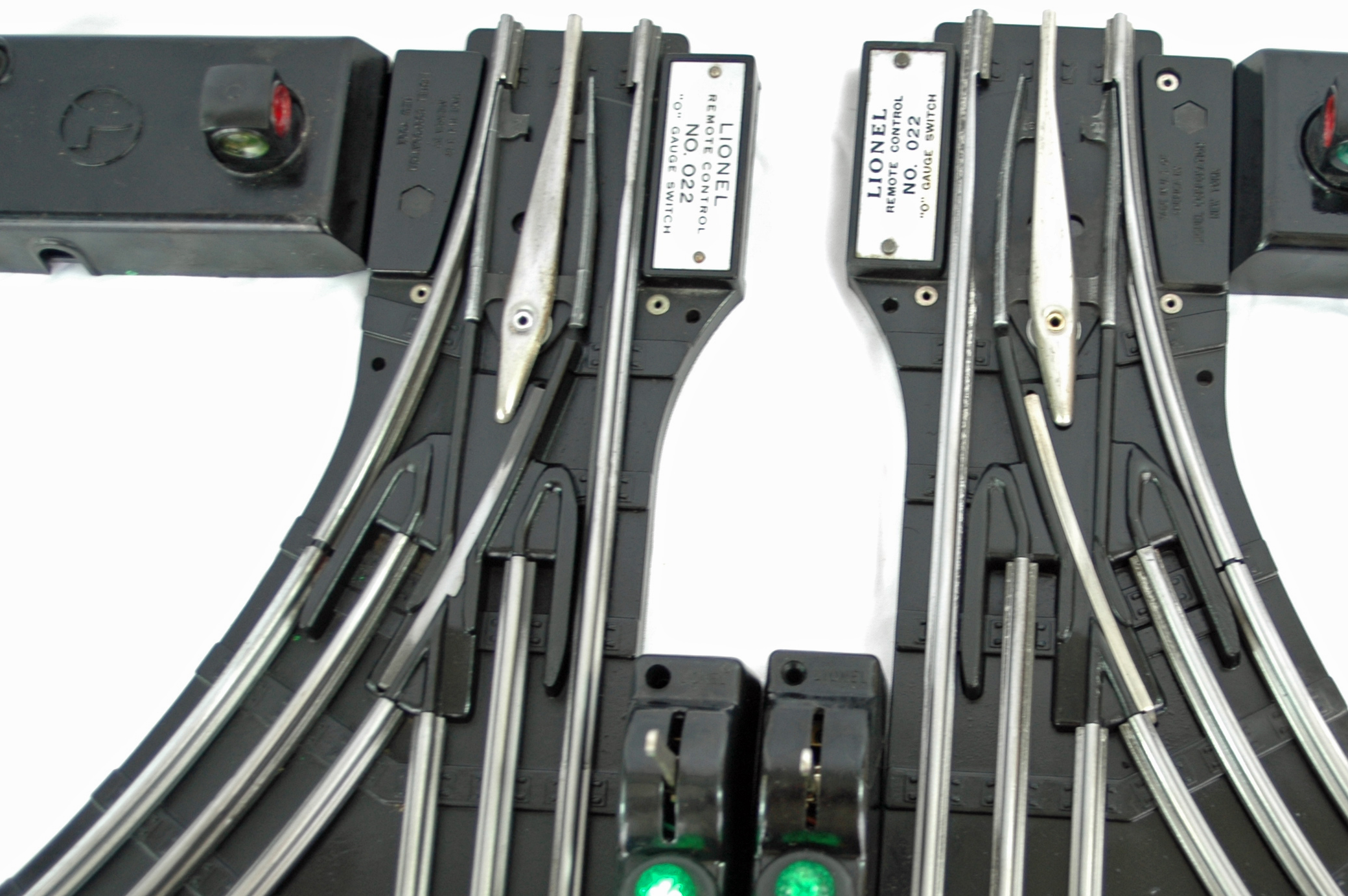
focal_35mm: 163
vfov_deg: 8.4
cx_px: 841
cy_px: 608
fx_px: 6088
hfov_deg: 12.6
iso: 200
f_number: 4.5
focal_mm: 75
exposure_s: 1/40
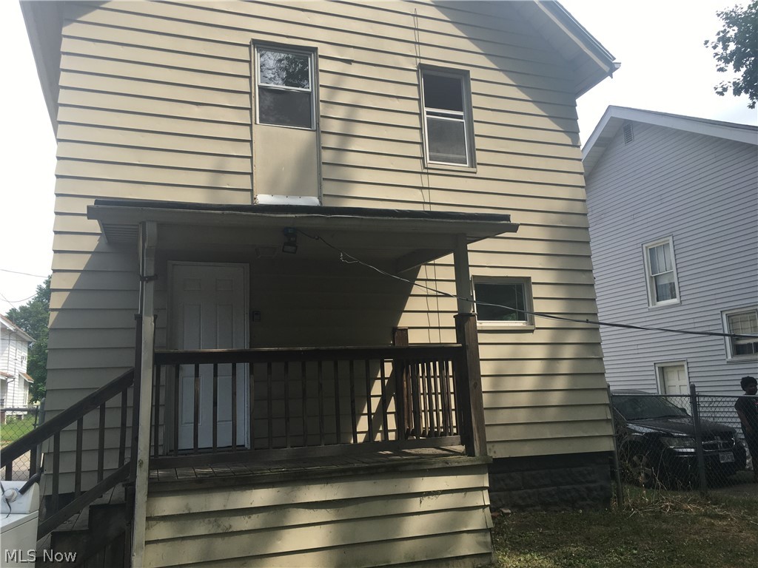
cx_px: 379
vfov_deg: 48.2
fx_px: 635
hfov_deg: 61.7
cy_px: 284
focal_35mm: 29
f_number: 2.2
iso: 25
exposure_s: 1/605
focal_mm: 4.15
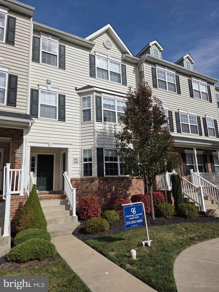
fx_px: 194
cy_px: 146
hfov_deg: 58.9
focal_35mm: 23
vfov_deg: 73.9
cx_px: 110
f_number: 1.7
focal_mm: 6.3
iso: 64
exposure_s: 1/7944
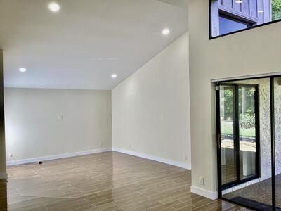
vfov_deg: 45.4
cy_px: 106
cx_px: 140
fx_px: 252
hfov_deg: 58.4
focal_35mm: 31
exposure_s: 1/120
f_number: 2.4
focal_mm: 3.3
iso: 40
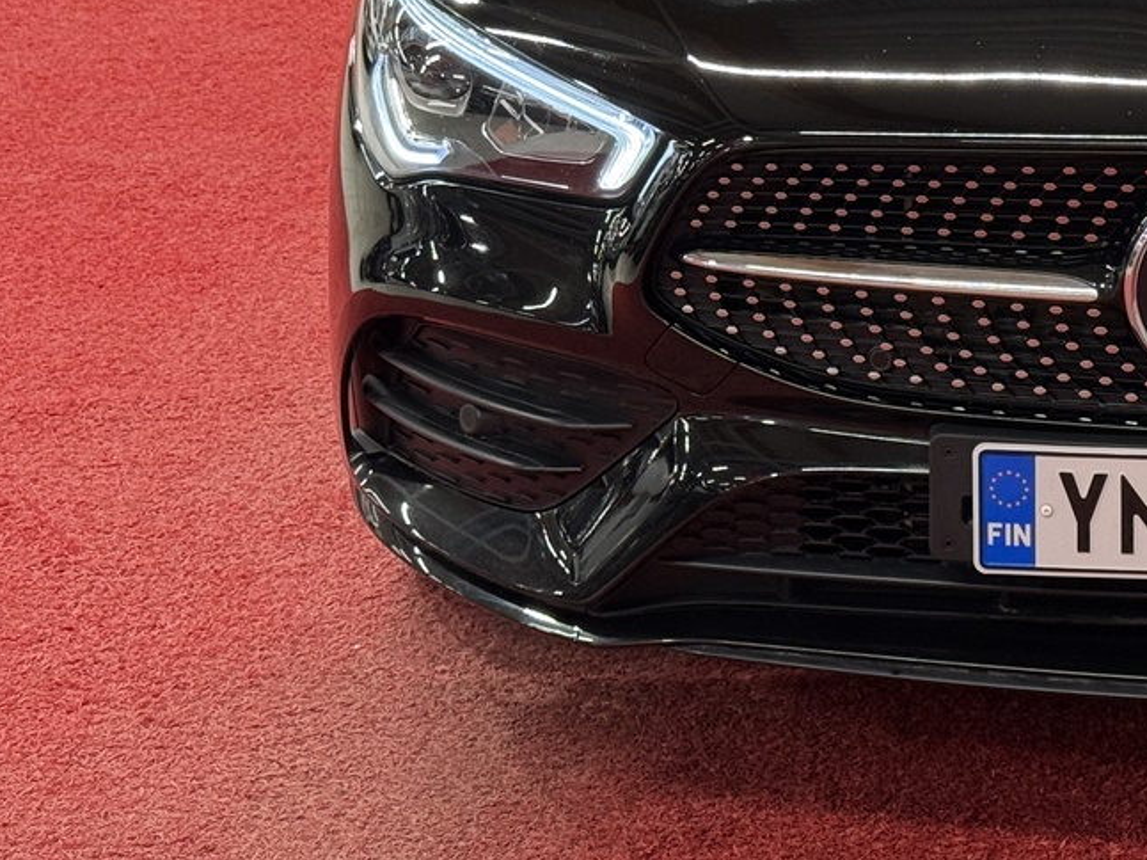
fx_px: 3544
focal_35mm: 107
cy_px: -71
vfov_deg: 13.6
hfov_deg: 17.8
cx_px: 1214
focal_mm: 6.76
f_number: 1.78
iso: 80
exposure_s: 1/74
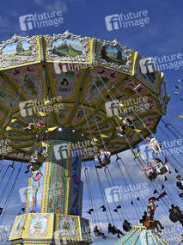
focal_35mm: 67
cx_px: 139
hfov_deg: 21.7
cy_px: 128
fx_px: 473
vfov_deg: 29.0
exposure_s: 1/1000
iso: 400
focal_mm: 44
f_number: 16
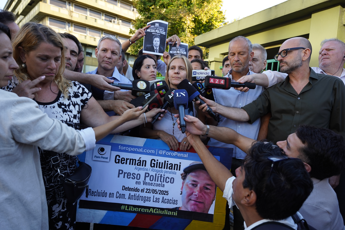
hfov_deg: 73.7
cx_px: 172
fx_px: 230
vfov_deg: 53.1
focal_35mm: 24
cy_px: 115
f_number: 4
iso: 320
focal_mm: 24
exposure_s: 1/200
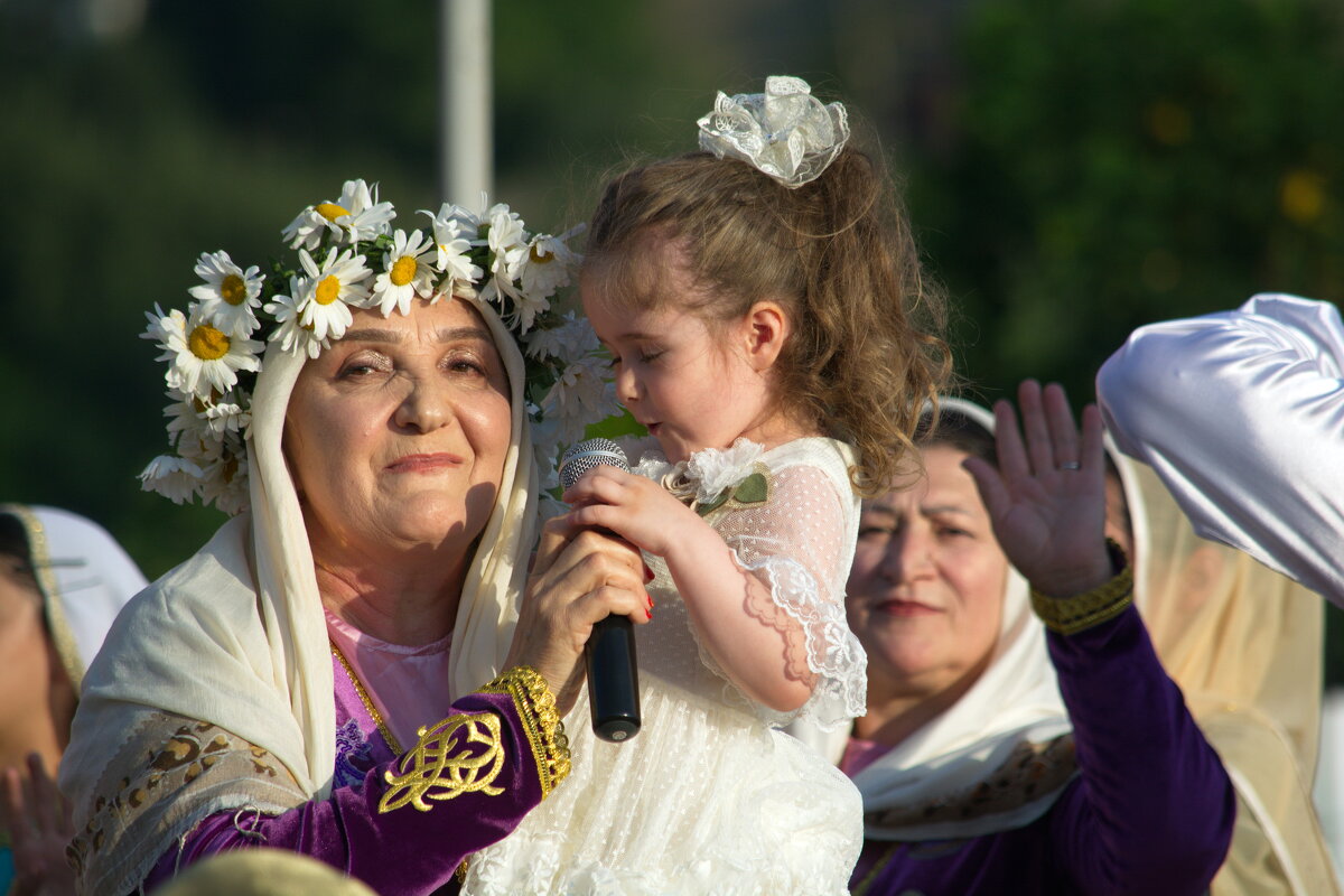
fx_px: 16799
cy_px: 448
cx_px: 672
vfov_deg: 3.1
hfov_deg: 4.6
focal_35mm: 450
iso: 400
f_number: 7.1
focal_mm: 300
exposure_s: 1/1250
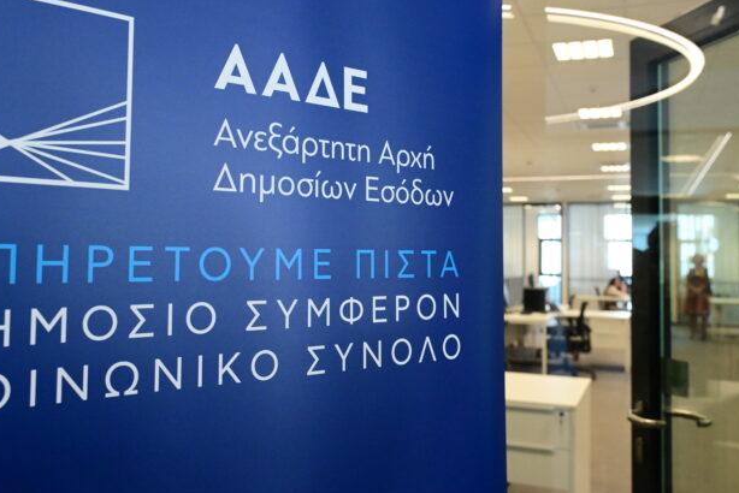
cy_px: 209
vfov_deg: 37.8
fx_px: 719
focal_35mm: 35
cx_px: 349
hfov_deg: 54.4
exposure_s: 1/320
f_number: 5
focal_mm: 28
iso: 6400
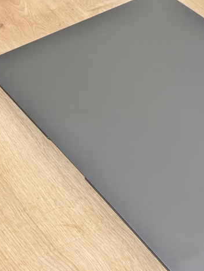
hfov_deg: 20.7
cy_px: 136
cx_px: 175
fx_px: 550
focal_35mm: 70
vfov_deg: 27.8
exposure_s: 1/20
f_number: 1.6
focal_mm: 5.96
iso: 320
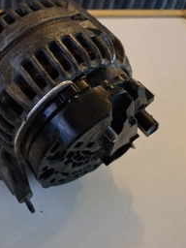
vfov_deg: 50.6
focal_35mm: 36
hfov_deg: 38.8
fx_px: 258
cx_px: 50
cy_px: 87
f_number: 1.8
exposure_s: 1/20
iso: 800
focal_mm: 5.54
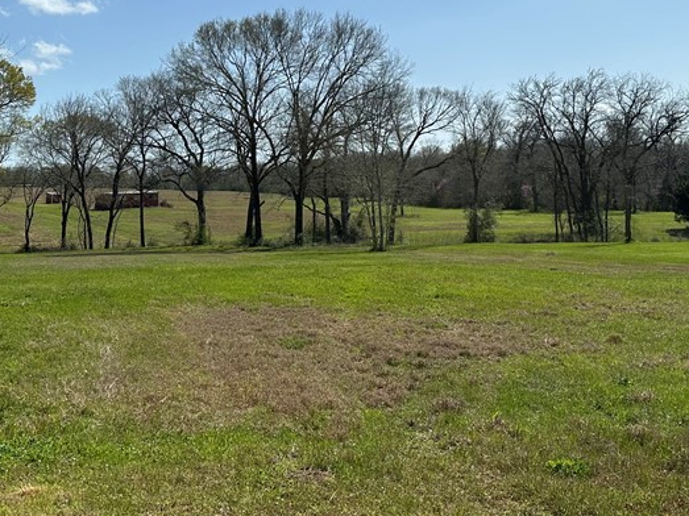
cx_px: 296
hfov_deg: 40.4
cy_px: 91
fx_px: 935
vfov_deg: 30.0
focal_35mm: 47
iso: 80
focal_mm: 6.86
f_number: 1.78
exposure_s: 1/8929
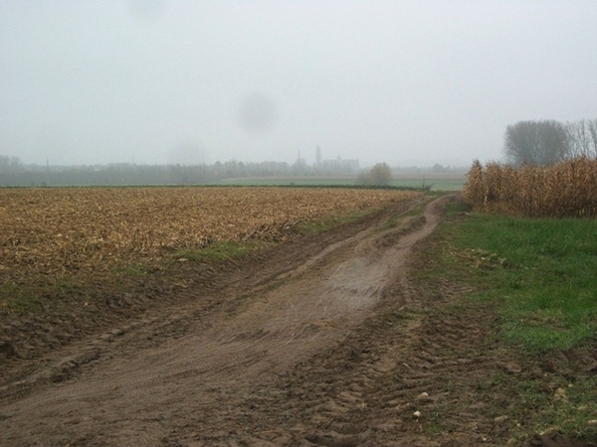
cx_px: 298
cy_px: 224
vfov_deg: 23.7
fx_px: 1069
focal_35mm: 62
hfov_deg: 31.2
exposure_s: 1/200
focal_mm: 11
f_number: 4.1
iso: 168
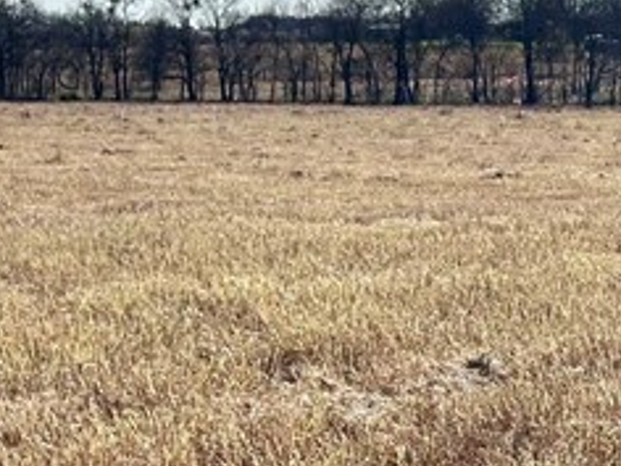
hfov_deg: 16.0
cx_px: 934
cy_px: 376
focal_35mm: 113
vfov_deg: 13.0
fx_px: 2027
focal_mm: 5.7
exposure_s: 1/6579
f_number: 1.5
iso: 50
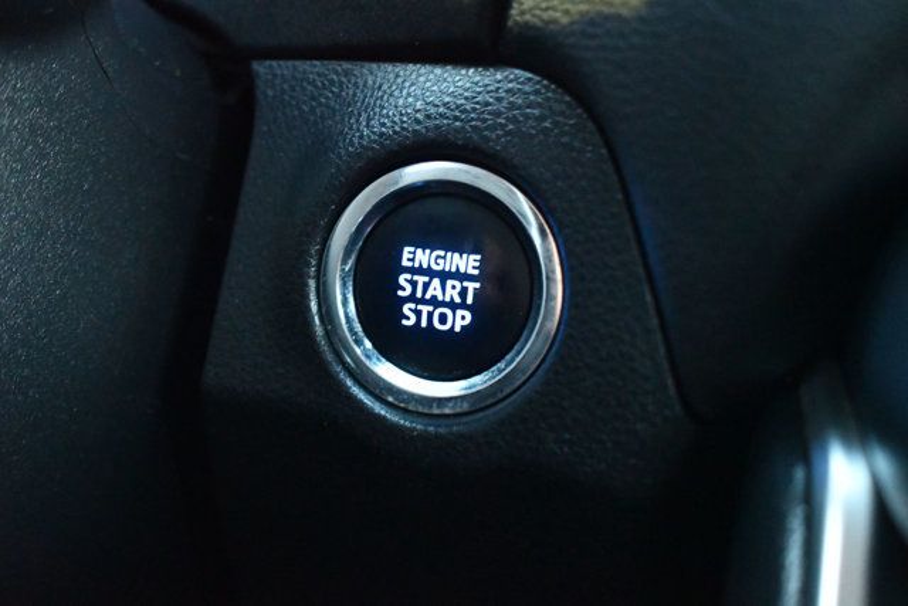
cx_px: 454
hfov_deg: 35.0
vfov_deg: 23.8
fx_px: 1438
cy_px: 303
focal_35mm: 57
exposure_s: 1/6
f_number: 4.8
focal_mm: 38
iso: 12800
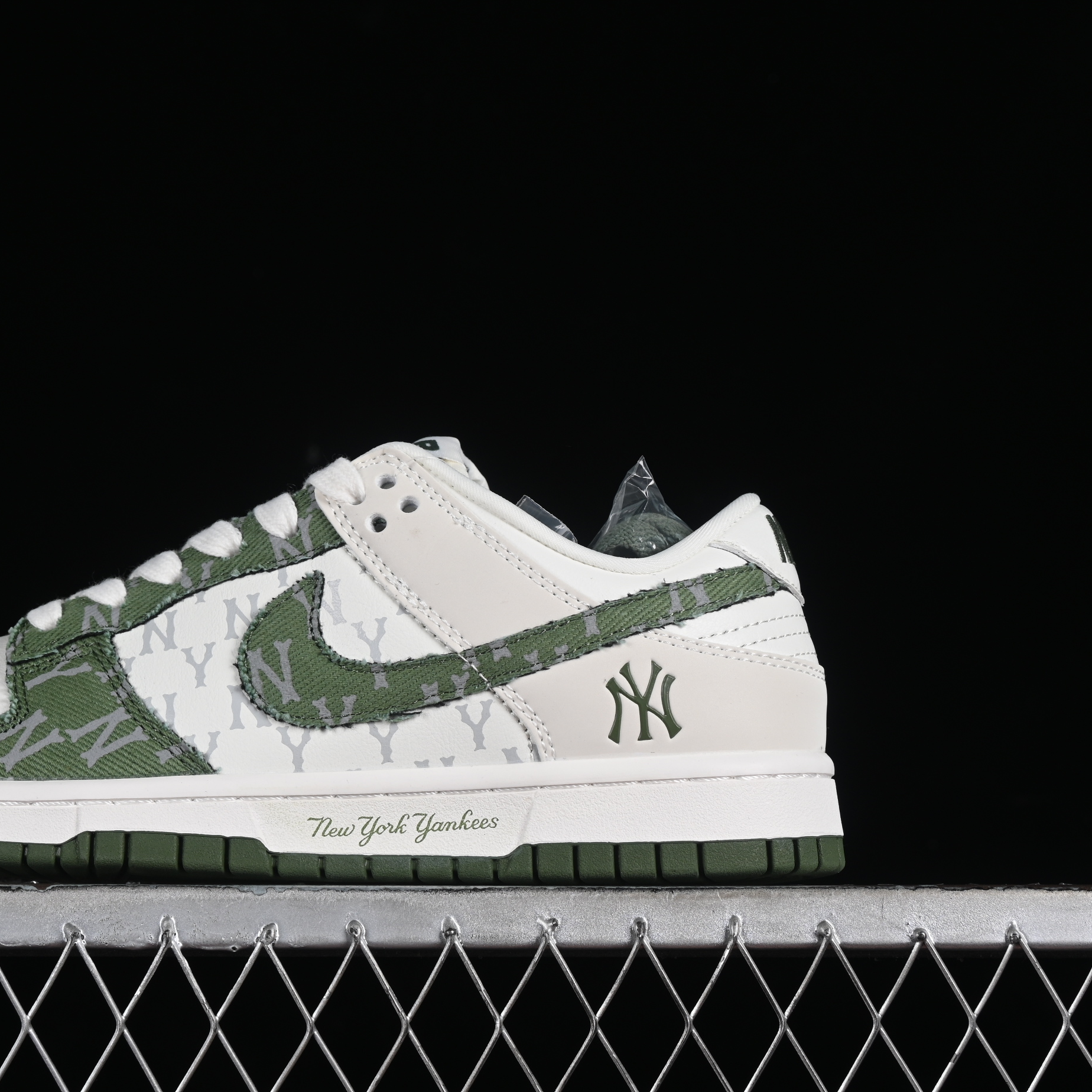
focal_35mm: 96
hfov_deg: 18.0
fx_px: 3426
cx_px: 310
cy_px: 548
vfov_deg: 18.1
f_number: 8
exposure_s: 1/80
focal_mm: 50
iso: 160
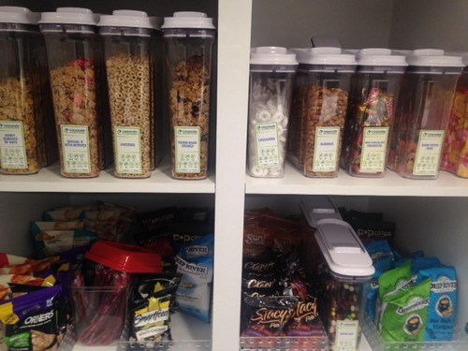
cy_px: 176
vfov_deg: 42.9
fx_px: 446
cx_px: 234
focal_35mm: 33
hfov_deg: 55.4
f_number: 2.4
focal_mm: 4.12
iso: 50
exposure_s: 1/24
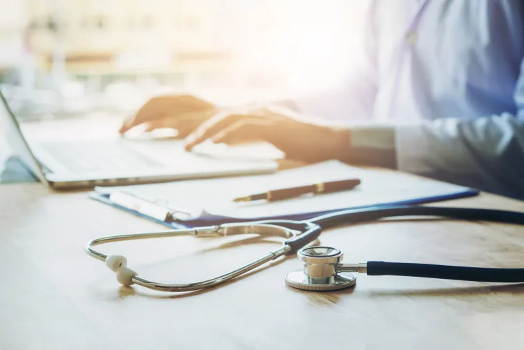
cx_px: 262
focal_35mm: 59
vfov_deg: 23.0
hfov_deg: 33.9
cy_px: 175
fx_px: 859
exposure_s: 1/250
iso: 200
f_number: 4.5
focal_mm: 39
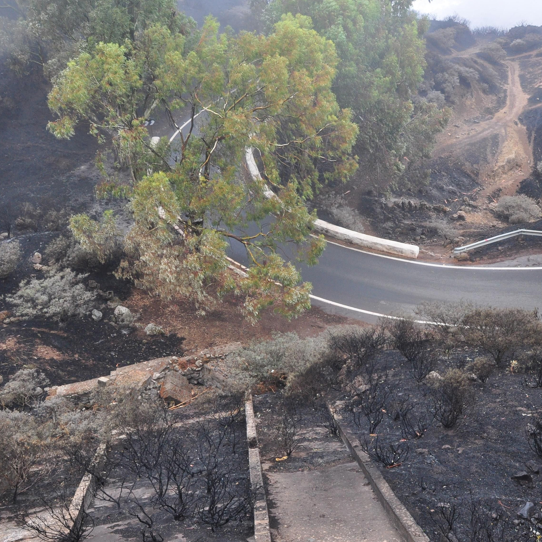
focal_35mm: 41
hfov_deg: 40.8
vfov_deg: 41.1
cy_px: 291
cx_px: 343
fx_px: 723
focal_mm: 17
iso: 400
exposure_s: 1/60
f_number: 7.1
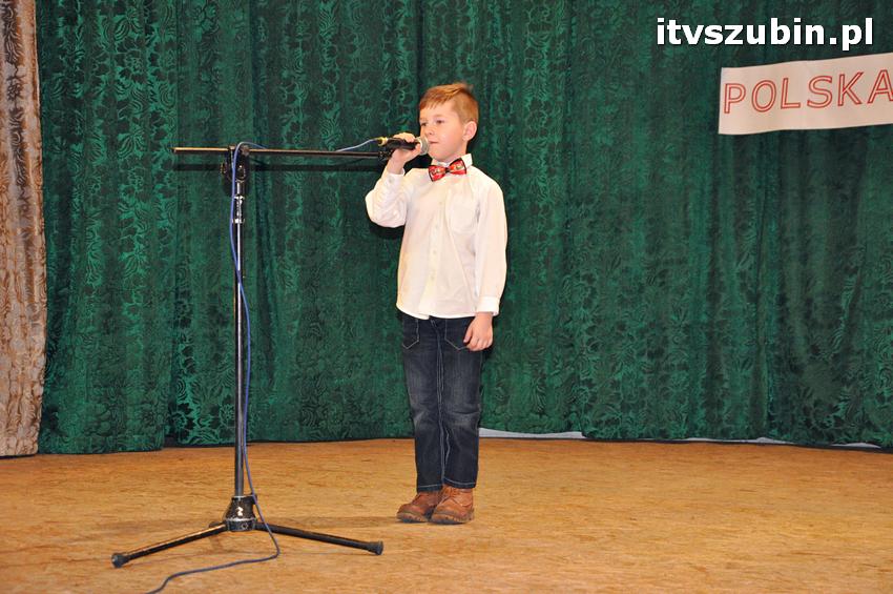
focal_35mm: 75
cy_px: 297
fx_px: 1859
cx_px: 446
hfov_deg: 27.0
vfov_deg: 18.1
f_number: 5
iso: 2000
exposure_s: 1/60
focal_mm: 50
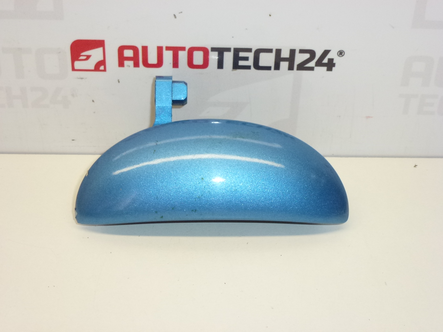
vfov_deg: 28.0
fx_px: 665
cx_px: 222
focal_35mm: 52
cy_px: 166
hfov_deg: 36.8
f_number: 4.3
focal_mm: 9.4
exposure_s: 1/200
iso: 400
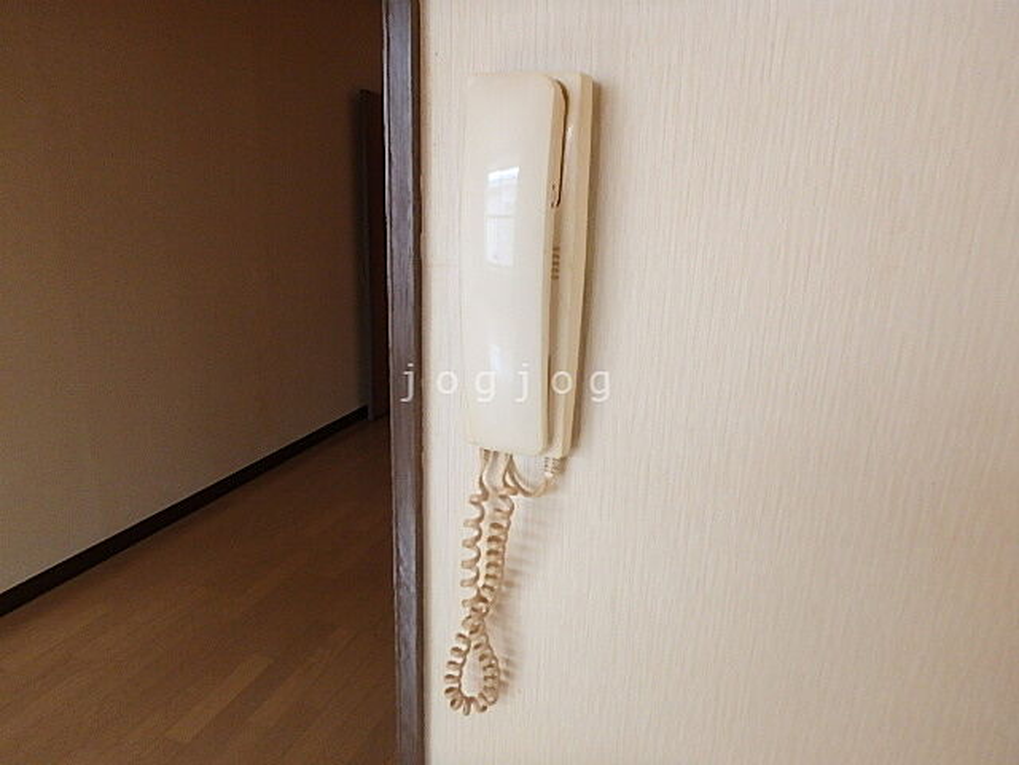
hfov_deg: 79.0
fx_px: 618
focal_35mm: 21
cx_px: 510
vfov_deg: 63.4
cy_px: 382
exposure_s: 1/30
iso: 400
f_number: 3.5
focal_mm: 3.7
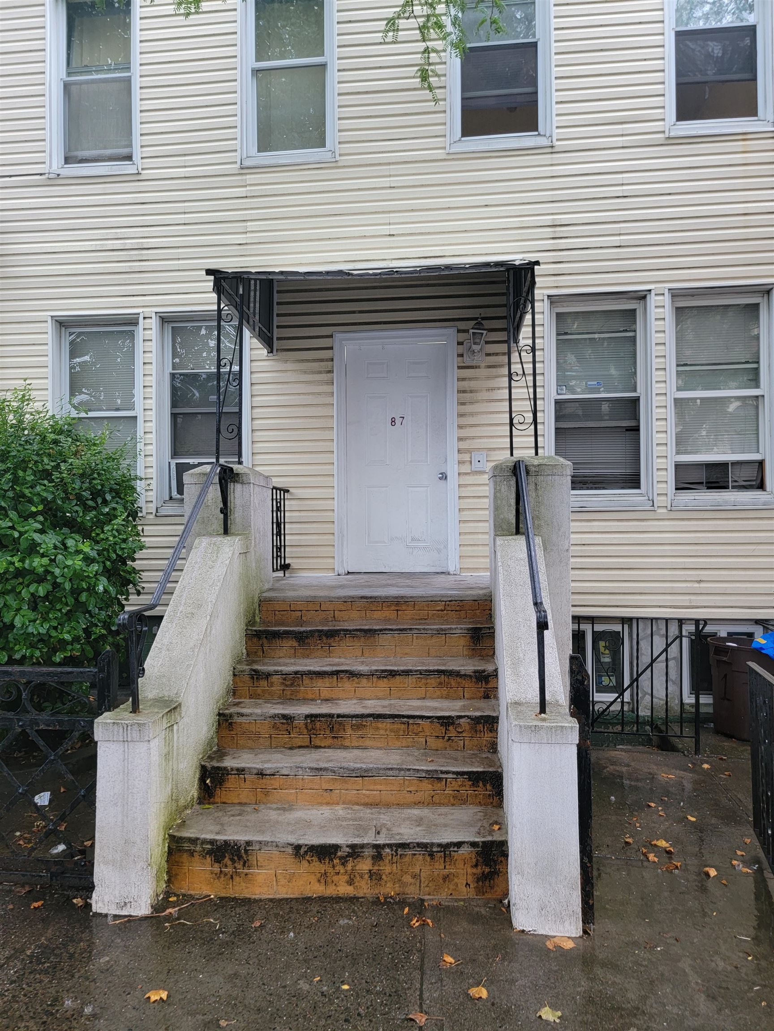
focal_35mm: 24
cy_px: 516
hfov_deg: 56.8
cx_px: 387
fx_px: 716
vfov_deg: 71.6
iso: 200
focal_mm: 6.7
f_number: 1.8
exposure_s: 1/40
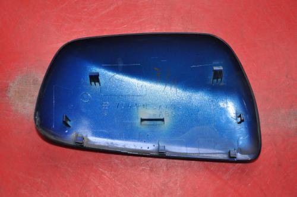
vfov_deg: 23.7
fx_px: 470
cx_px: 148
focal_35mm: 57
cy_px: 98
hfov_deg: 35.1
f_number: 4.5
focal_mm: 38
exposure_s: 1/60
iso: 640
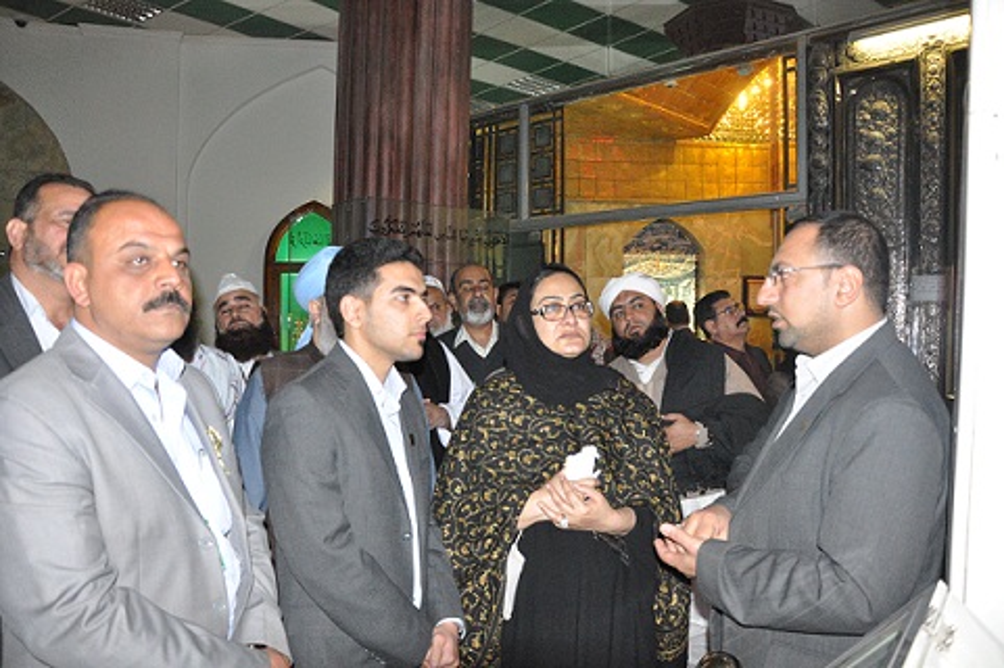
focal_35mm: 27
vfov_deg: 47.9
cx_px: 502
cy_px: 334
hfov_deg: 67.4
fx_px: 752
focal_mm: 18
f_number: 5.6
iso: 3200
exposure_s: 1/60
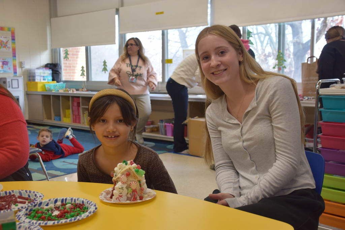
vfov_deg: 33.0
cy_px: 115
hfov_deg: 47.9
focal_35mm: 40
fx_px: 388
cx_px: 172
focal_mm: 27
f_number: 5
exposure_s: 1/100
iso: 400
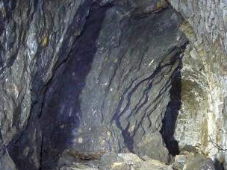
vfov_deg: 18.6
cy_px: 116
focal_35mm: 79
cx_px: 129
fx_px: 518
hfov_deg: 24.7
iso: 200
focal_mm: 5.2
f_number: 3.3
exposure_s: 2.5
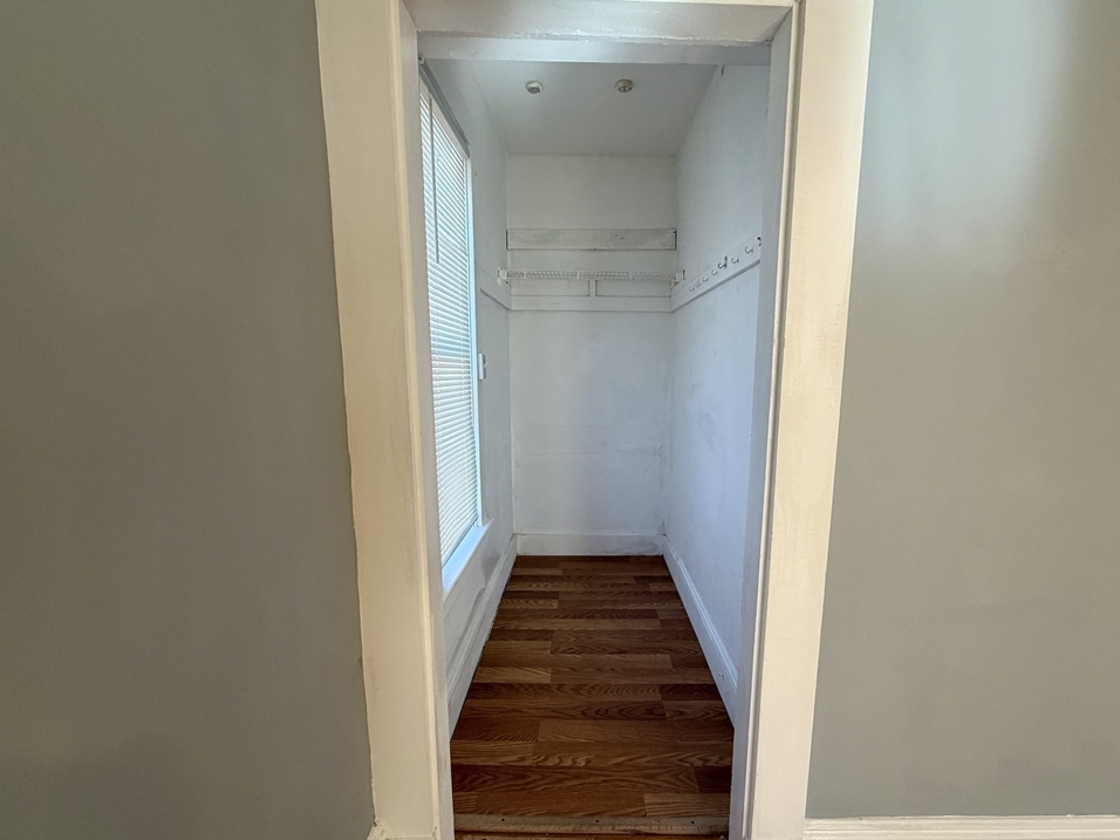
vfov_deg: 81.7
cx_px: 590
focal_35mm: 15
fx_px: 485
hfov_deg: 98.1
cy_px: 436
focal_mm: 2.22
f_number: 2.2
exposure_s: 1/120
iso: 125
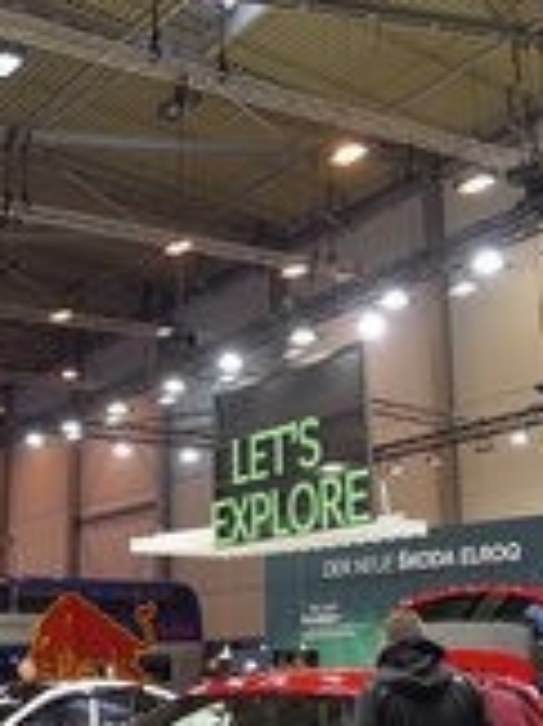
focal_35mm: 57
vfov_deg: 33.8
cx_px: 272
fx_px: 1195
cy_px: 309
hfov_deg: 25.6
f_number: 2.8
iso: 125
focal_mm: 8.8
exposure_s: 1/50
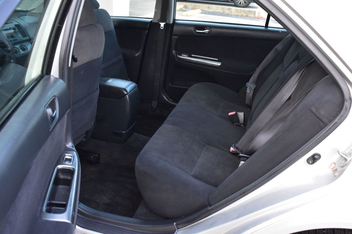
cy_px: 117
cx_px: 176
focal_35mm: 34
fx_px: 337
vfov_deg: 38.3
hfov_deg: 55.1
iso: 1600
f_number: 5.6
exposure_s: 1/15
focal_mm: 23
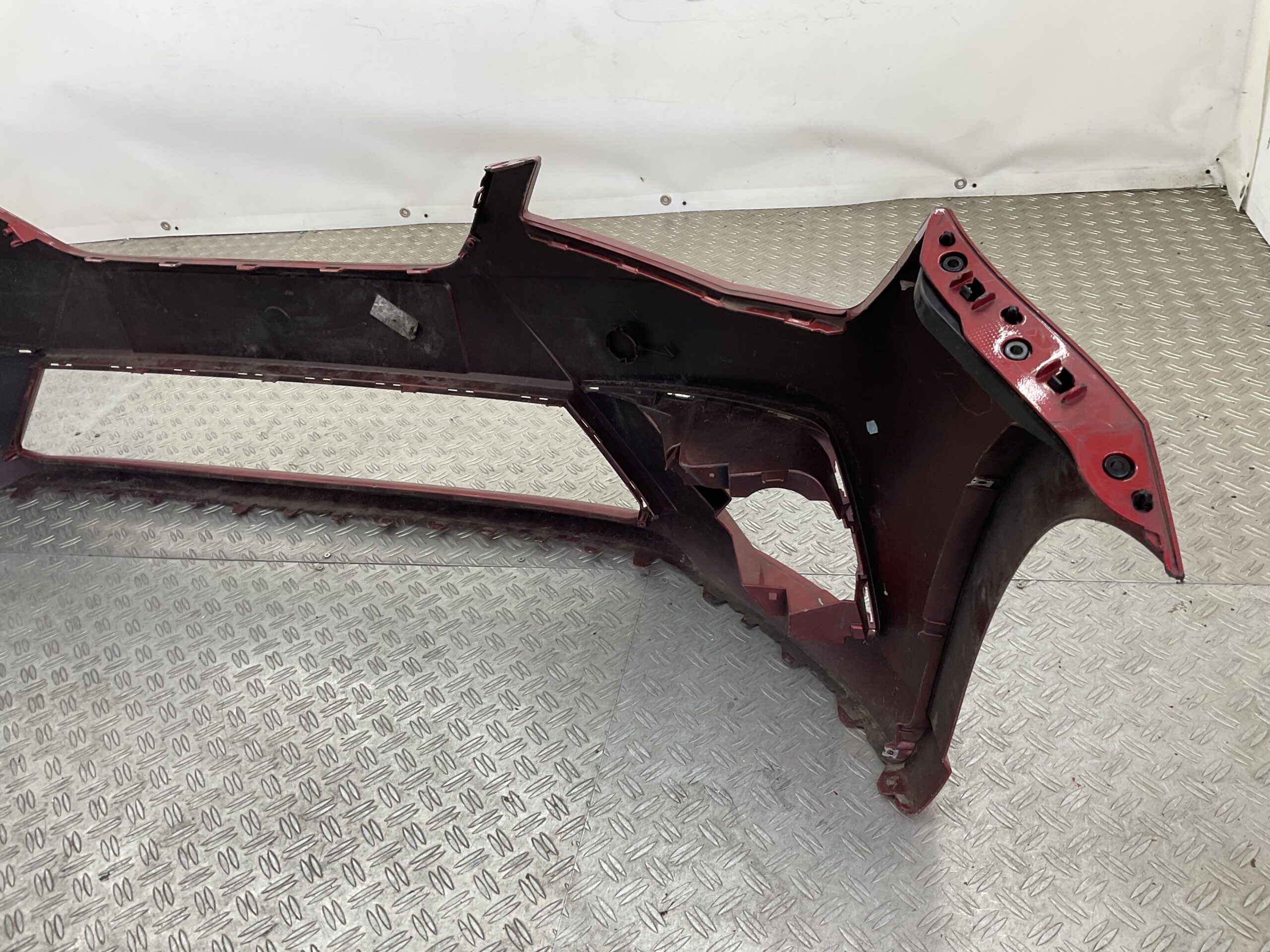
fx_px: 1064
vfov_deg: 48.2
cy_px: 476
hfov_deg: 61.7
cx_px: 635
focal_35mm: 29
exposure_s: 1/100
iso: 25
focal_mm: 3
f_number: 1.8
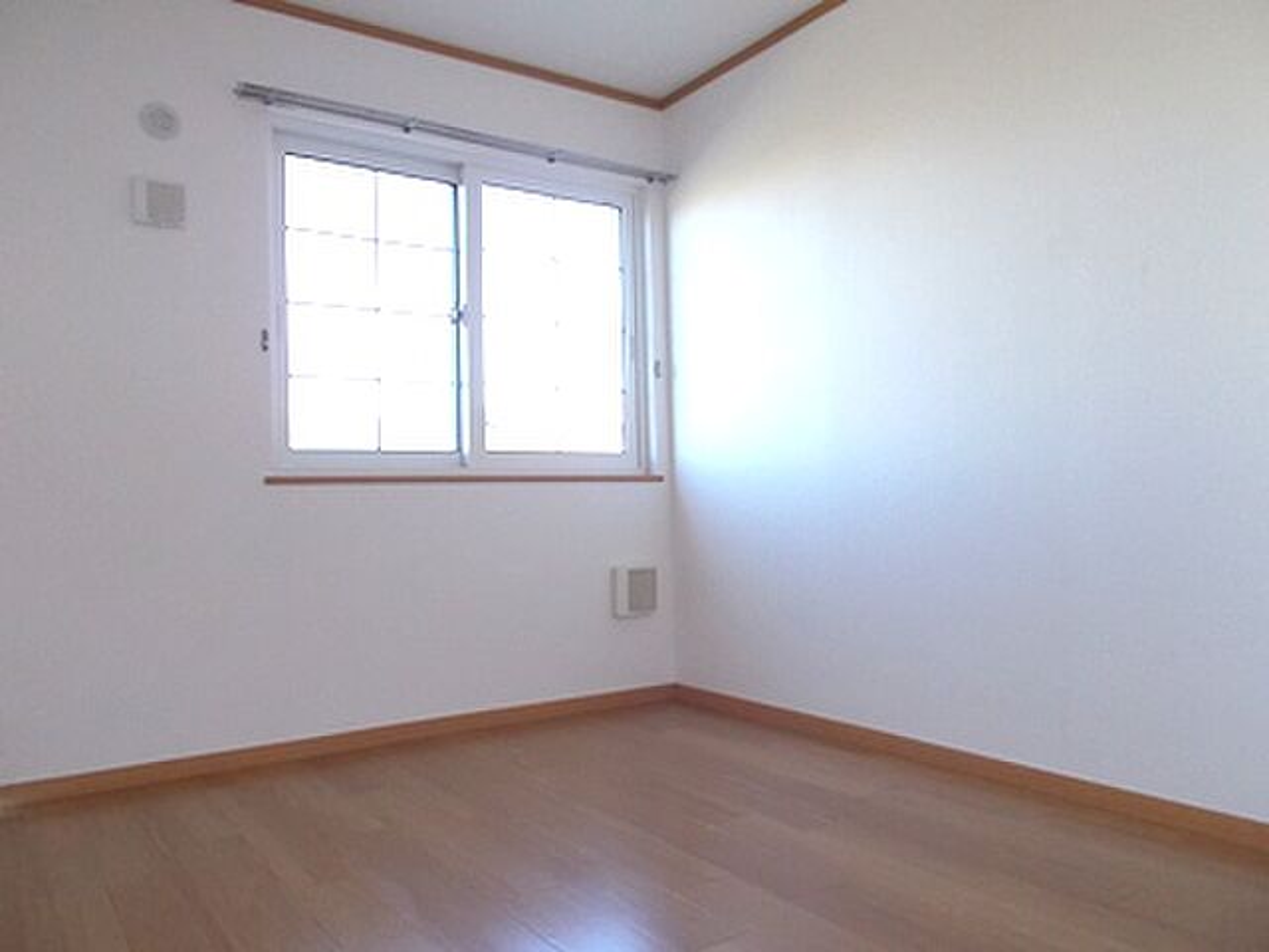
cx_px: 634
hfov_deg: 67.3
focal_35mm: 26
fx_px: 953
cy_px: 476
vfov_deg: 53.1
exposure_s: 1/20
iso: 200
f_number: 3.2
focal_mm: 4.6
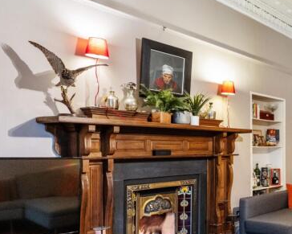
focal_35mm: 37
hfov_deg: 39.1
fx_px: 320
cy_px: 160
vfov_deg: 39.5
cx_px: 331
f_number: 8
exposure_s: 1/5
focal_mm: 14
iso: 1600
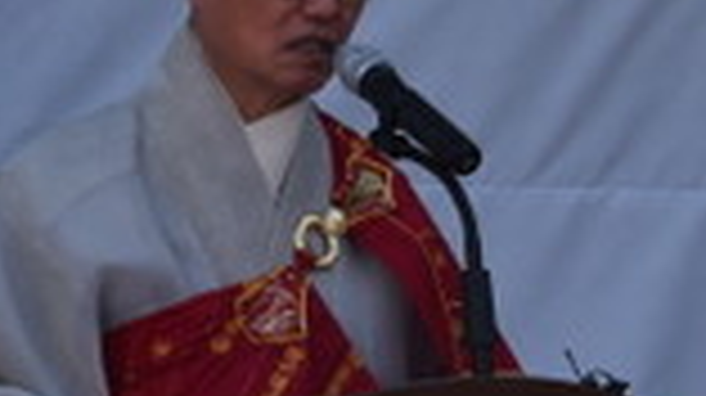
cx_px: 256
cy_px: 176
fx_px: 6734
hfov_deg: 6.0
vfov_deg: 3.4
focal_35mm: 360
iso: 250
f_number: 8
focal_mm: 90
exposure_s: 1/250
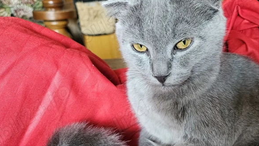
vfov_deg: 26.8
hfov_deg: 46.4
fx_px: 295
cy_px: 130
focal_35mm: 43
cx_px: 178
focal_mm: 5.4
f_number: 1.8
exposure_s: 1/100
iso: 800
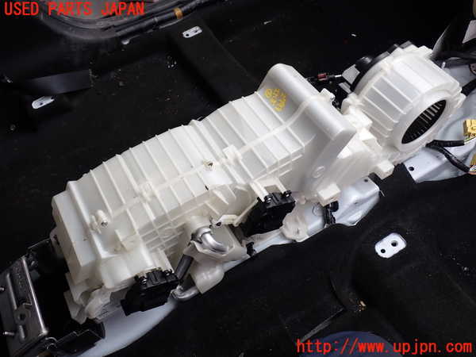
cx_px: 238
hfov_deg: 60.0
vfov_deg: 46.8
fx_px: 413
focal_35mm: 30
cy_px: 178
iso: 100
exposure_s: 1/125
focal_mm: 5.4
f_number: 3.2
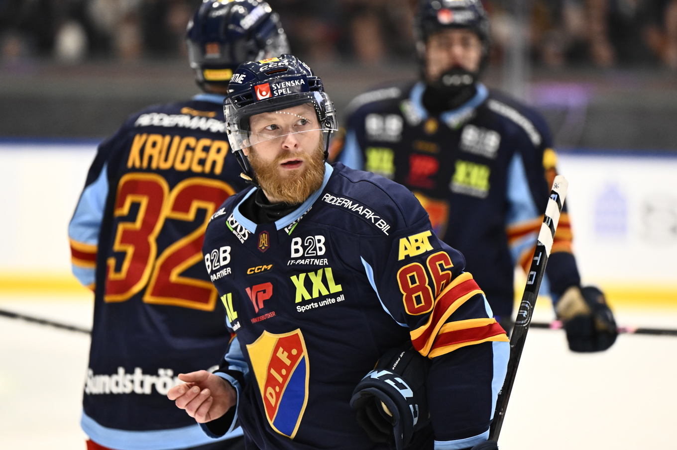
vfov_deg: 6.9
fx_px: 3759
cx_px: 338
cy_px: 225
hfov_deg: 10.3
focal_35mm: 200
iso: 4000
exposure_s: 1/1000
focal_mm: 200
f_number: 2.8
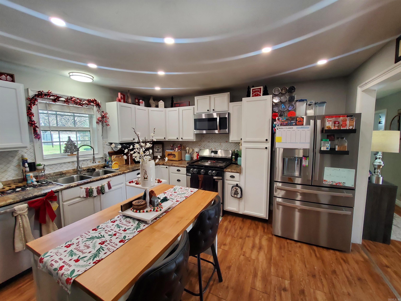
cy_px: 150
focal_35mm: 13
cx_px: 200
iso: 125
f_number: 2.2
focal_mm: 1.8
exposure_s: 1/60
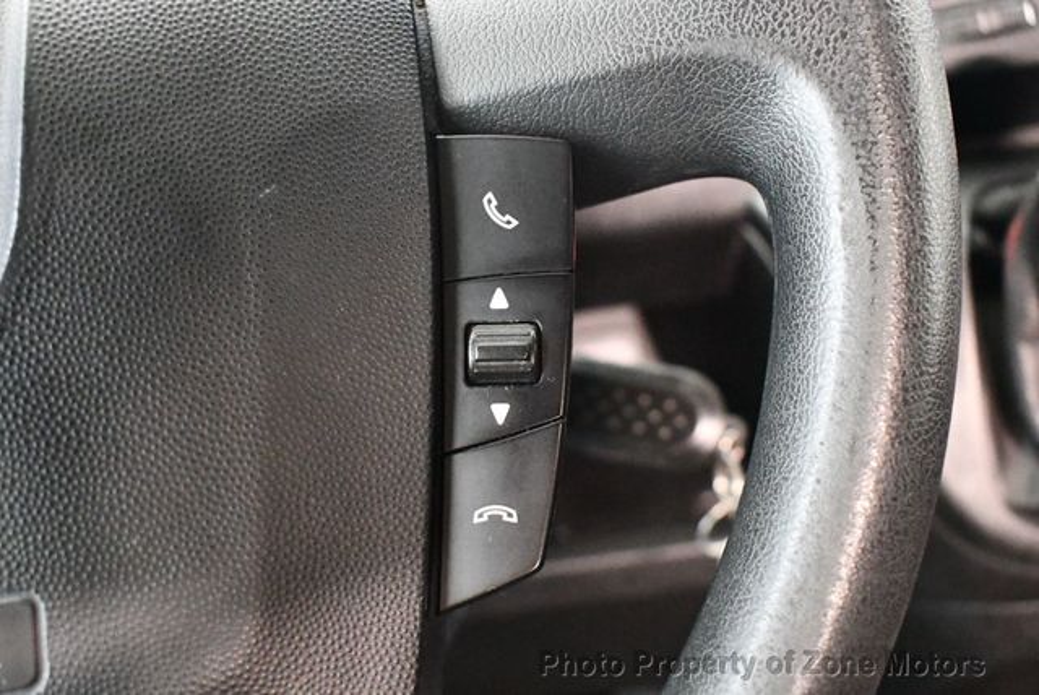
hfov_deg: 46.4
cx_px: 520
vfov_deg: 32.0
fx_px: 1213
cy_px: 348
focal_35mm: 42
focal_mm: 21
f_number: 3.8
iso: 10000
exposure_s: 1/60
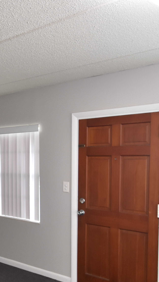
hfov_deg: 27.8
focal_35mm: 41
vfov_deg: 48.9
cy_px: 178
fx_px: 307
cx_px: 11
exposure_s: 1/15
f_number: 3.5
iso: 800
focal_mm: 10
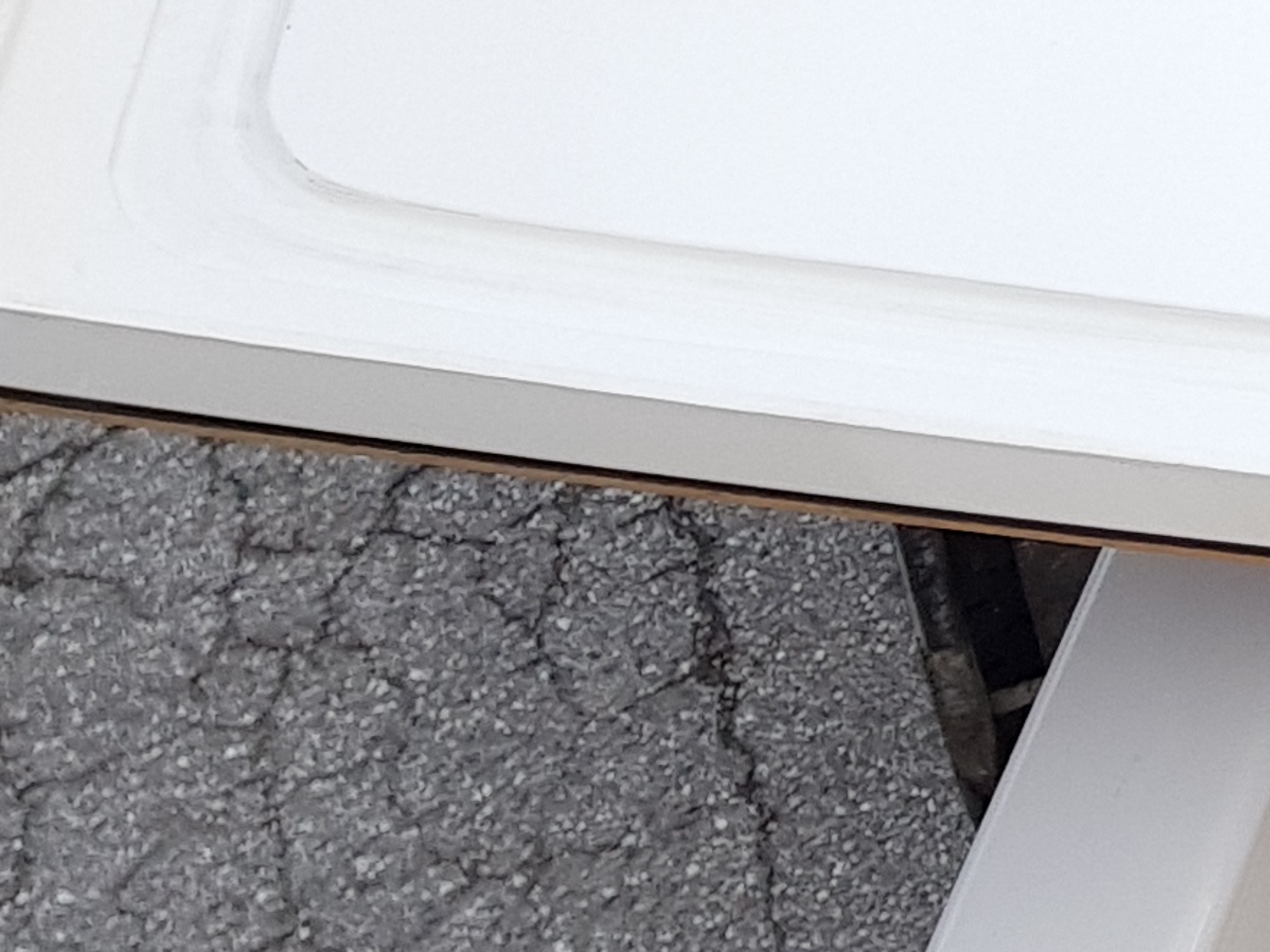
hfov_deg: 13.9
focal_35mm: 119
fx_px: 4366
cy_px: -537
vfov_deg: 11.8
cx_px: 2556
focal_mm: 4.2
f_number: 1.7
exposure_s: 1/415
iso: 40
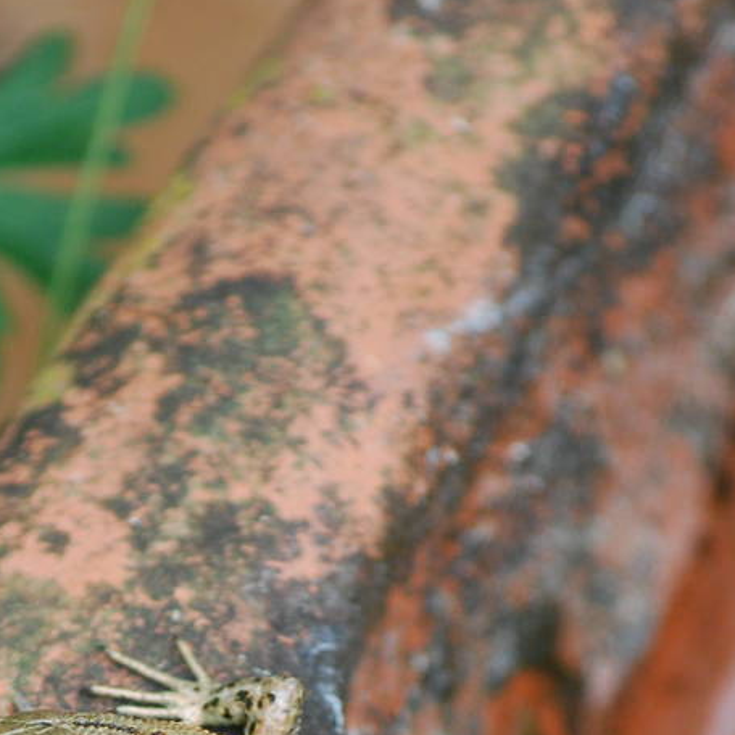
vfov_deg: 1.8
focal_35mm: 986
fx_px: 23686
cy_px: 805
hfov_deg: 1.8
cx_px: 116
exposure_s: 1/125
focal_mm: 220
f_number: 5.3
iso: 360
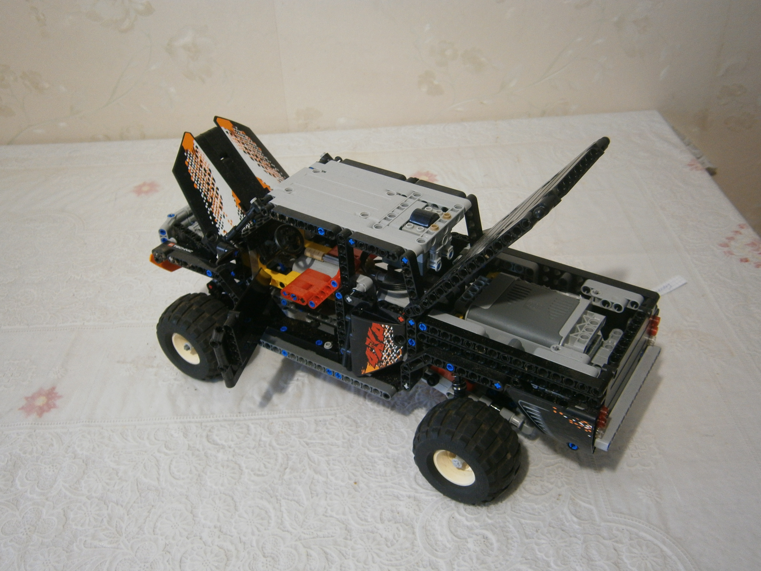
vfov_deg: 39.7
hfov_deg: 51.4
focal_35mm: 36
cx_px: 380
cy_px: 286
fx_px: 791
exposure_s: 1/4
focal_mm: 6.4
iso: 125
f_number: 3.1
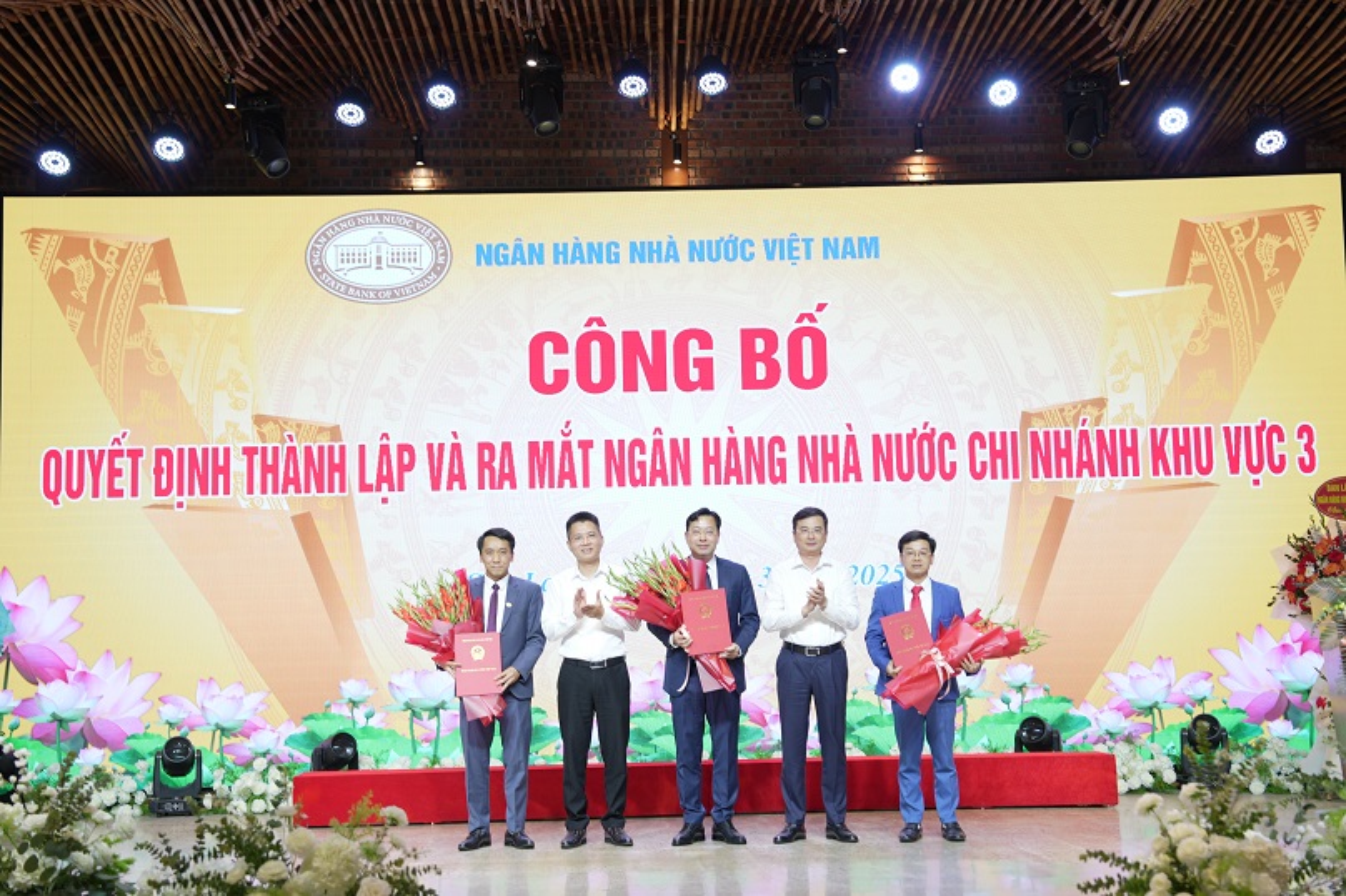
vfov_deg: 28.1
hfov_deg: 41.1
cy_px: 448
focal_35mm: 48
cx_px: 673
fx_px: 1794
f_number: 3.2
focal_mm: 48
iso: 125
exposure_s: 1/30
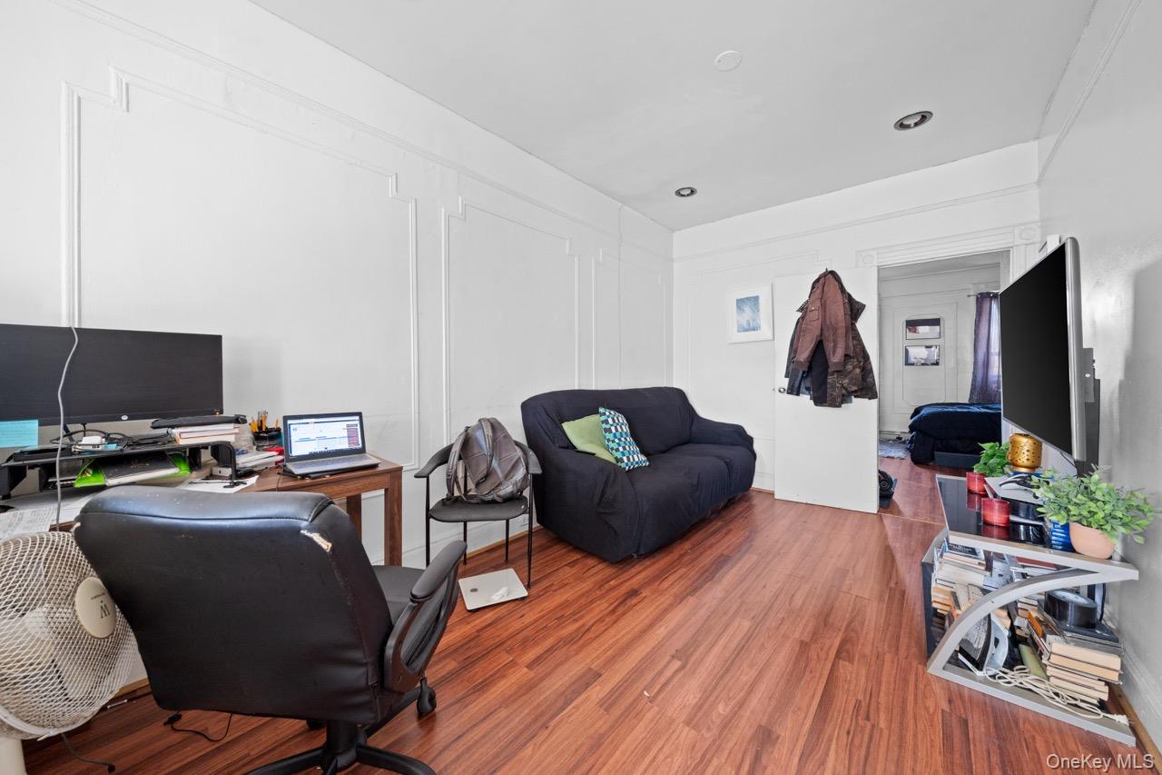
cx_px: 581
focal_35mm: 12
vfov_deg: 90.0
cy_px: 388
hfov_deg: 112.6
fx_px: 387
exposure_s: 1/3
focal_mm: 12
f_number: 8
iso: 320
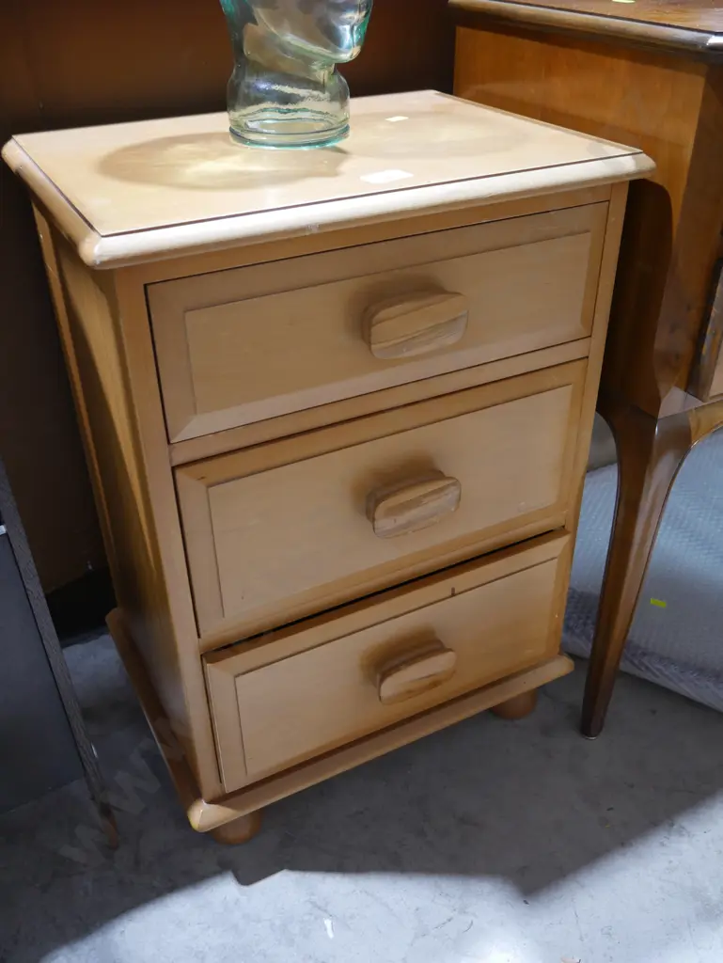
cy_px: 482
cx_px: 362
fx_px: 835
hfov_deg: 46.8
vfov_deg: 59.9
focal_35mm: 30
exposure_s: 1/60
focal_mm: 15
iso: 800
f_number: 3.6
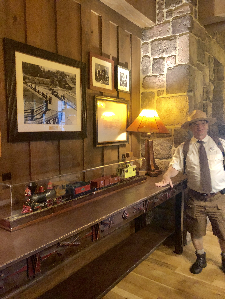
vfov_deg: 63.4
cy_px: 150
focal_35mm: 28
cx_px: 112
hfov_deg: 49.7
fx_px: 243
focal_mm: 3.99
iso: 100
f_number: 1.8
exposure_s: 1/4
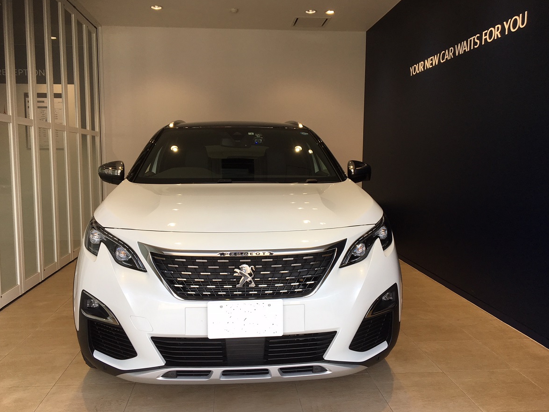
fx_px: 476
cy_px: 204
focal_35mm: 30
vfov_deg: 46.8
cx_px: 268
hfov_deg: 59.9
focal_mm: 4.15
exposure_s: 1/140
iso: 25
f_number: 2.2
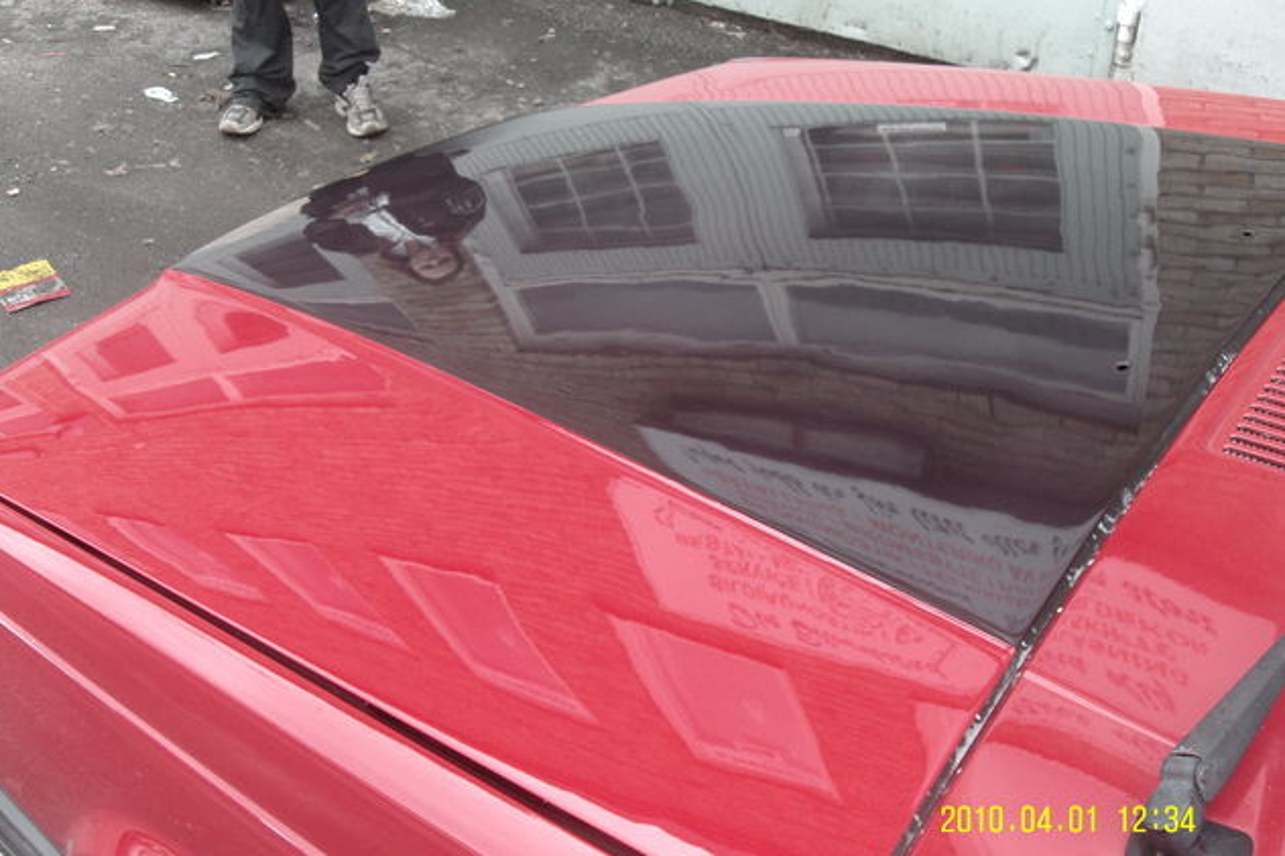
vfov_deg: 34.2
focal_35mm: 39
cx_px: 636
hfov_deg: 49.6
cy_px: 433
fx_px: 1392
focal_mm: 6.2
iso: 80
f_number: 2.8
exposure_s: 1/160
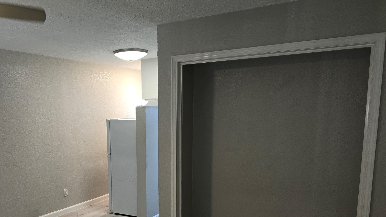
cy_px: 172
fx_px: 348
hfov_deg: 57.3
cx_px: 143
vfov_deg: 33.7
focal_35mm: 34
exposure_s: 1/60
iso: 125
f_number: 1.7
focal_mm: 6.3
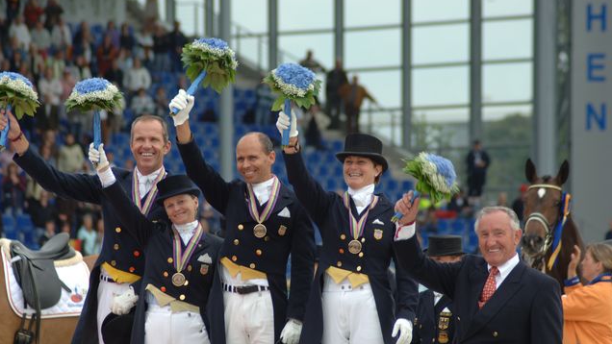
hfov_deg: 7.2
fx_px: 4869
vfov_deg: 4.1
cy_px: 196
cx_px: 306
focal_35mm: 300
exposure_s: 1/250
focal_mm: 190
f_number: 5.6
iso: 200
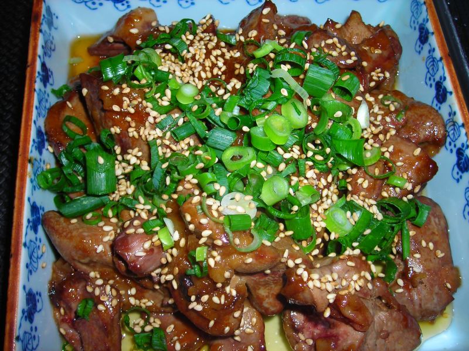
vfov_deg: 35.1
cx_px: 234
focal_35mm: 41
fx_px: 555
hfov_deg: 45.8
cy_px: 176
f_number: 6.6
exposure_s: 1/60.1
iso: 50
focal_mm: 6.8
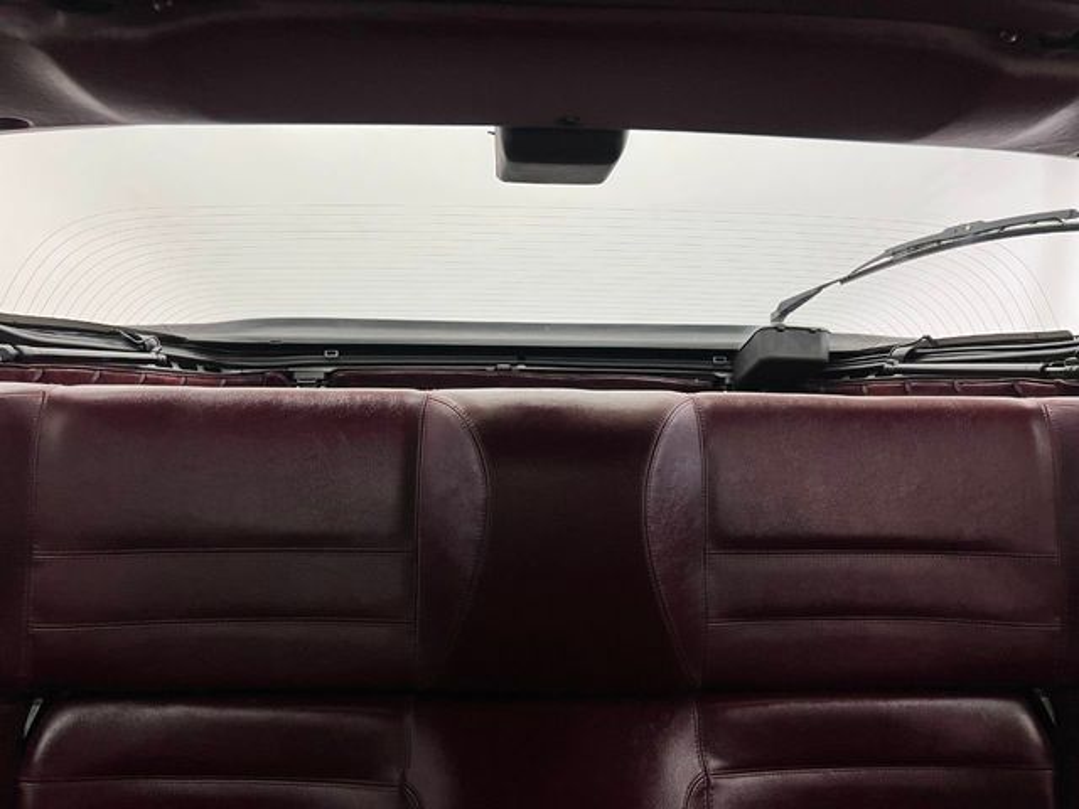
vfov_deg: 53.1
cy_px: 404
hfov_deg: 67.3
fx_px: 810
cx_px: 540
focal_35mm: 26
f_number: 1.5
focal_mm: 5.7
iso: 160
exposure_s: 1/60
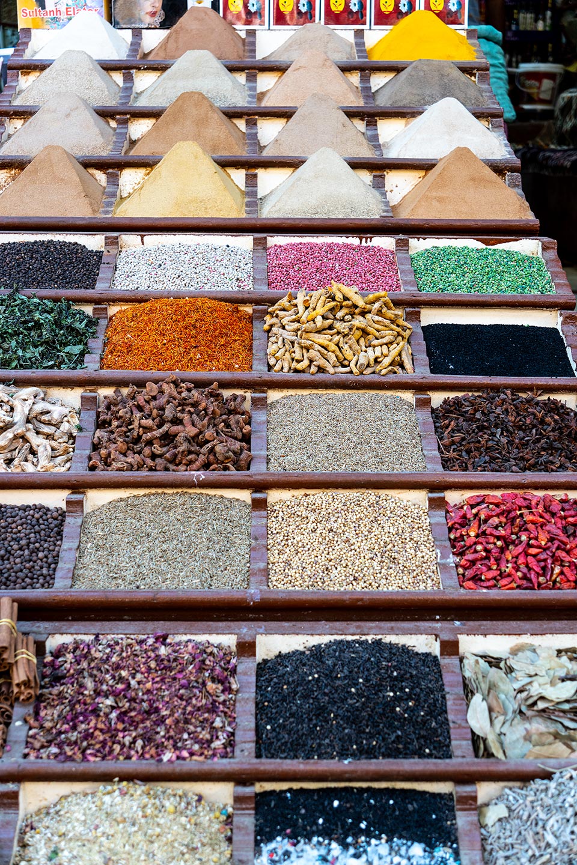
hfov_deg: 32.2
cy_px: 432
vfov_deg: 46.8
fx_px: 999
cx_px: 288
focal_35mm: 42
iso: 160
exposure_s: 1/100
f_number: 2.8
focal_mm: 27.7
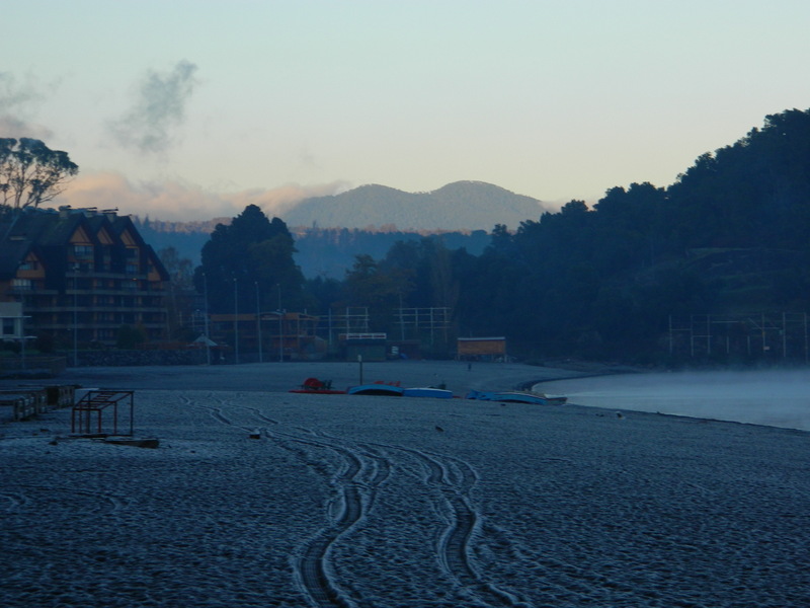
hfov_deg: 13.2
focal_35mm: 150
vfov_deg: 9.9
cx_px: 405
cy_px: 304
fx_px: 3510
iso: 80
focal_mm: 27
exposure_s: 1/200
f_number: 4.9
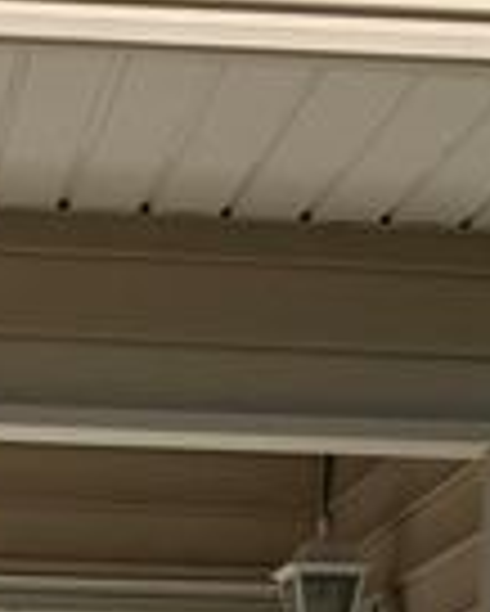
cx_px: -22
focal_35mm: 134
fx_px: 2426
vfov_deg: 12.6
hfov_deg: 11.4
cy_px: 1231
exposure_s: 1/3472
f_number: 1.8
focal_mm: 3.99
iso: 32
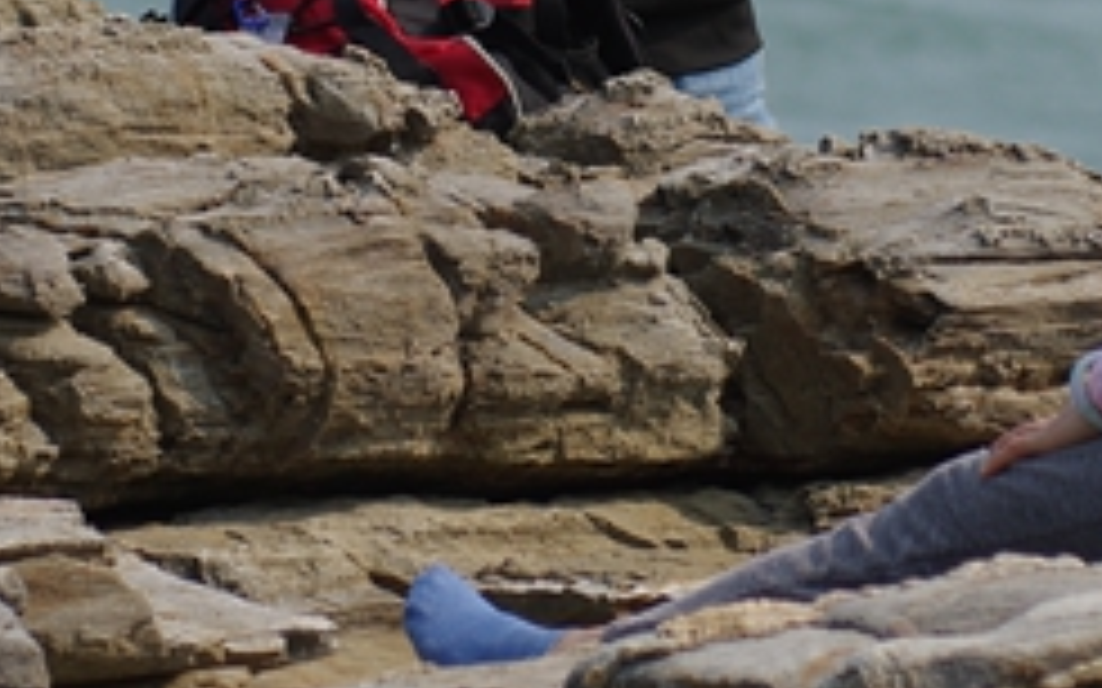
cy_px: -384
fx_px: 25192
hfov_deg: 2.5
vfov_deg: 1.6
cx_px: 882
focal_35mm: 839
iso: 100
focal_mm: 135
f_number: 4
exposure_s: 1/1250
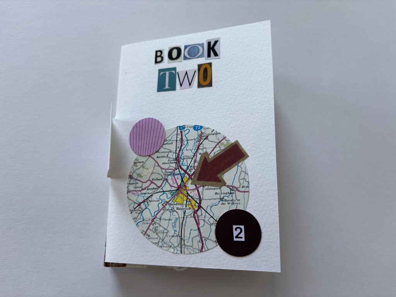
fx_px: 297
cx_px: 198
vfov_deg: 53.1
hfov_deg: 67.3
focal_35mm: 26
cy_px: 148
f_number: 1.6
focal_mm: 5.96
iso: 50
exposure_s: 1/100
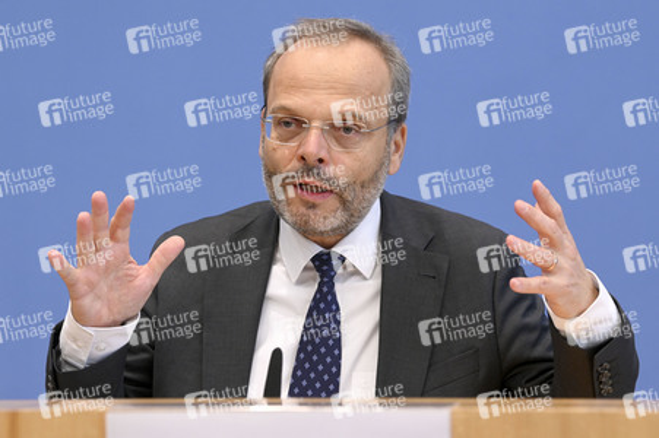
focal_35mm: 102
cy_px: 219
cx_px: 330
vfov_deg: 13.4
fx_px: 1866
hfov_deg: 20.0
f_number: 5.6
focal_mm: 102
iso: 3200
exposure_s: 1/500
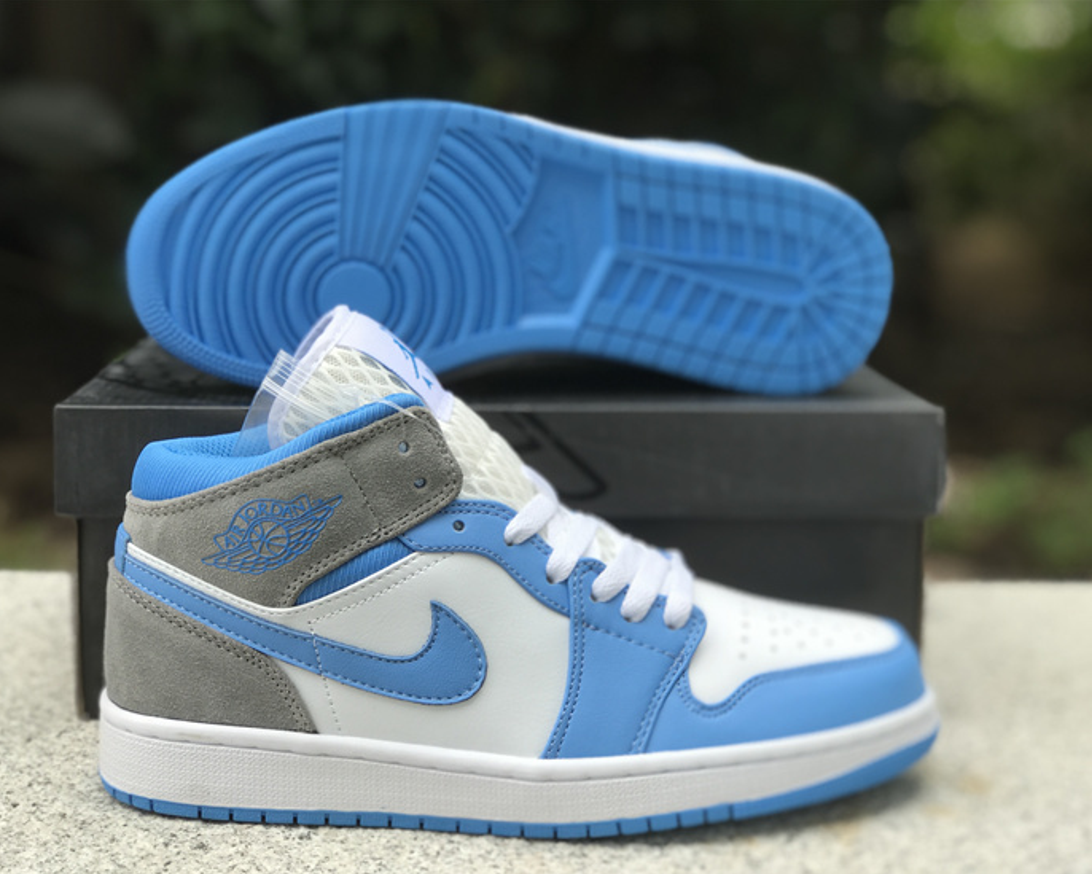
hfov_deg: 31.4
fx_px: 1939
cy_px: 440
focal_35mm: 60
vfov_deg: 25.4
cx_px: 522
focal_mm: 6.6
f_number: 2.8
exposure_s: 1/130
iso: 20
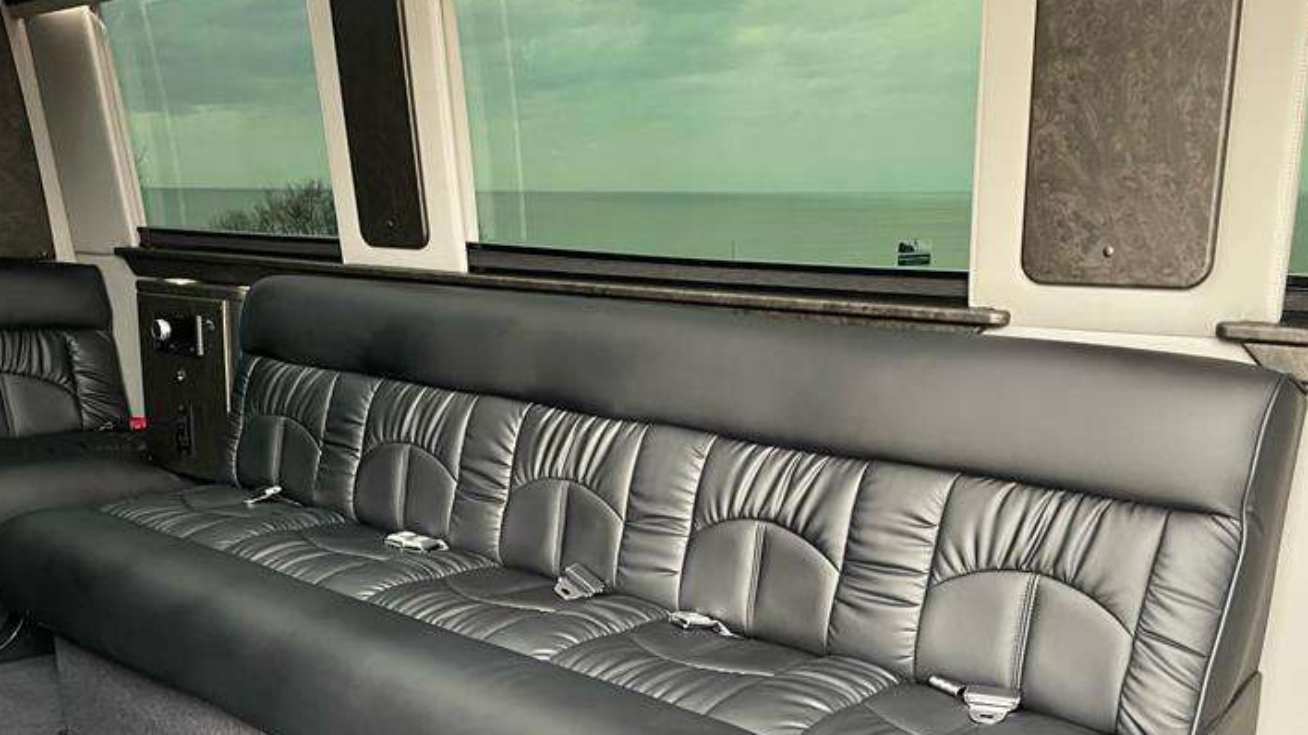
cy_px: 610
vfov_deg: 31.8
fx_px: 1248
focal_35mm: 36
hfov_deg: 55.3
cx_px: 645
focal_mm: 4.2
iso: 400
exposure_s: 1/60
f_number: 1.6
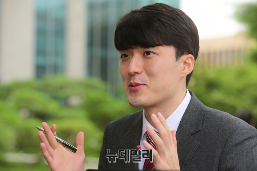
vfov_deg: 8.6
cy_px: 86
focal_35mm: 160
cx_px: 128
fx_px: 1142
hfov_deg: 12.8
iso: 125
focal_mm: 160
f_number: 6.3
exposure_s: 1/200
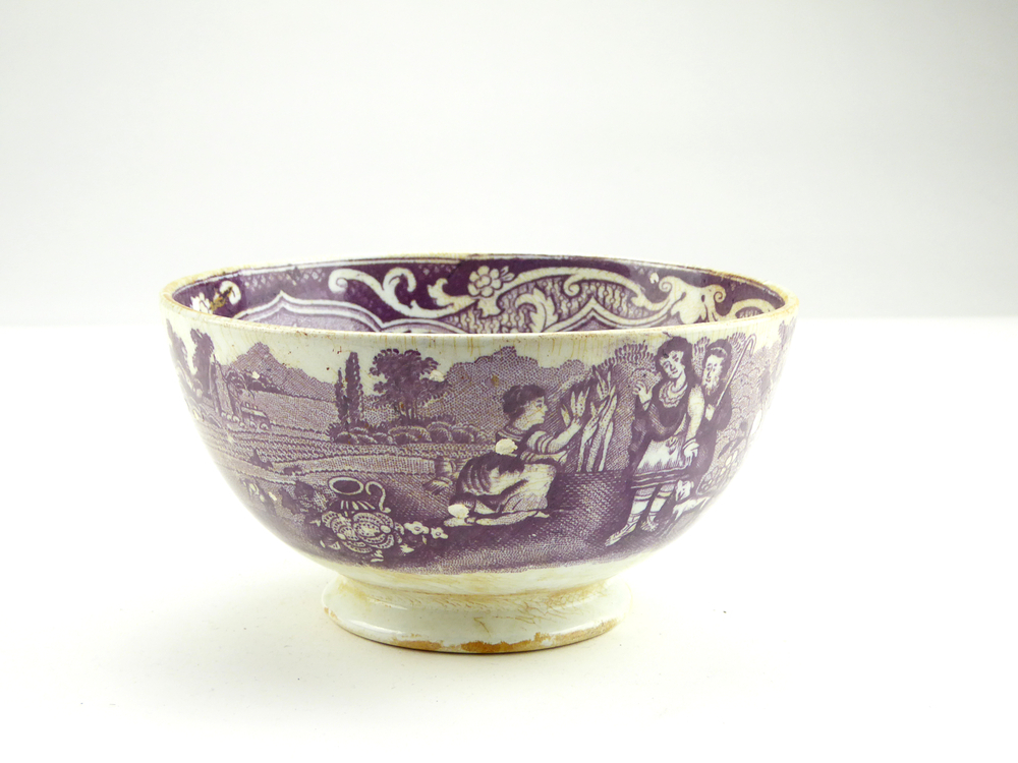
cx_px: 509
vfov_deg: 24.0
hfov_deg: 31.7
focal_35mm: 61
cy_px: 382
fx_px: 1794
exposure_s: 1/40
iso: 200
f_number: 5.6
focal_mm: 10.9
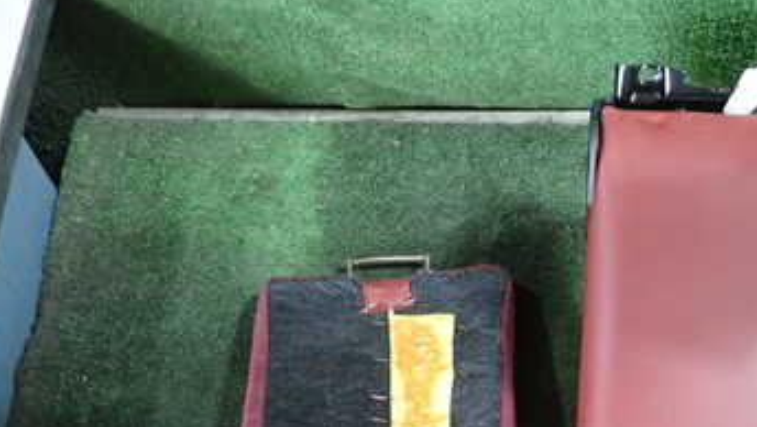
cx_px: 544
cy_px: 407
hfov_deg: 36.0
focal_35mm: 57
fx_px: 1145
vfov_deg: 20.6
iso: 400
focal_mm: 5.4
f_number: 2.3
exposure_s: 1/30
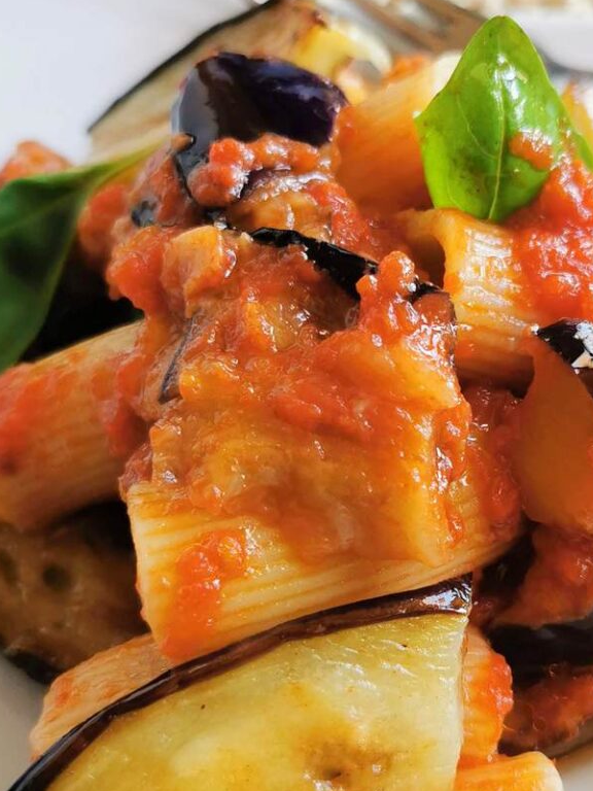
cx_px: 389
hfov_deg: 26.9
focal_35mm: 54
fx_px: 1233
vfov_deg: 35.5
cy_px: 424
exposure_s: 1/120
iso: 125
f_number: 1.6
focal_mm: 5.56
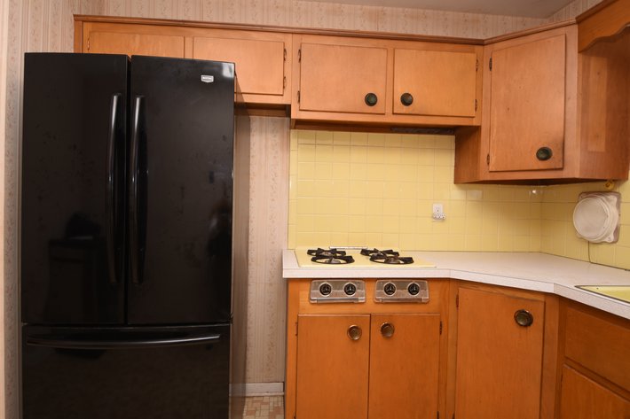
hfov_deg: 85.4
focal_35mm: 20
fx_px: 341
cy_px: 210
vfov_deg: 63.2
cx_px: 315
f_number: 4
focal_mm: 13
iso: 100
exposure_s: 1/60
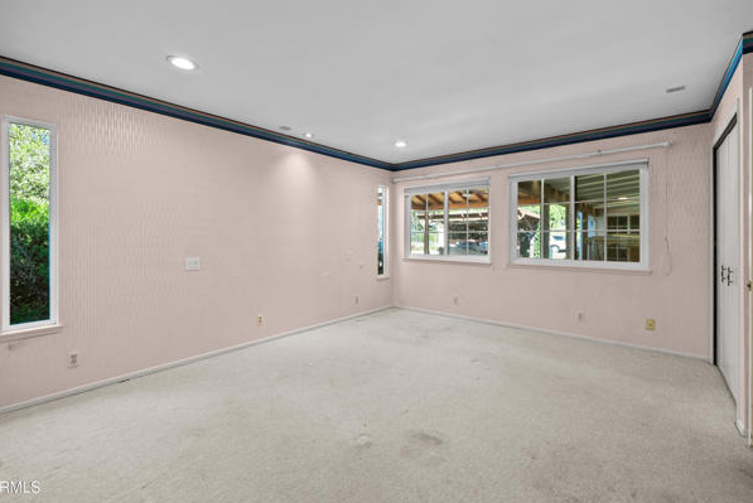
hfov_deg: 100.3
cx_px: 390
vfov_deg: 77.4
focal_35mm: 15
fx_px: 314
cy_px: 243
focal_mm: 14
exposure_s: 1
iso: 100
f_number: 9
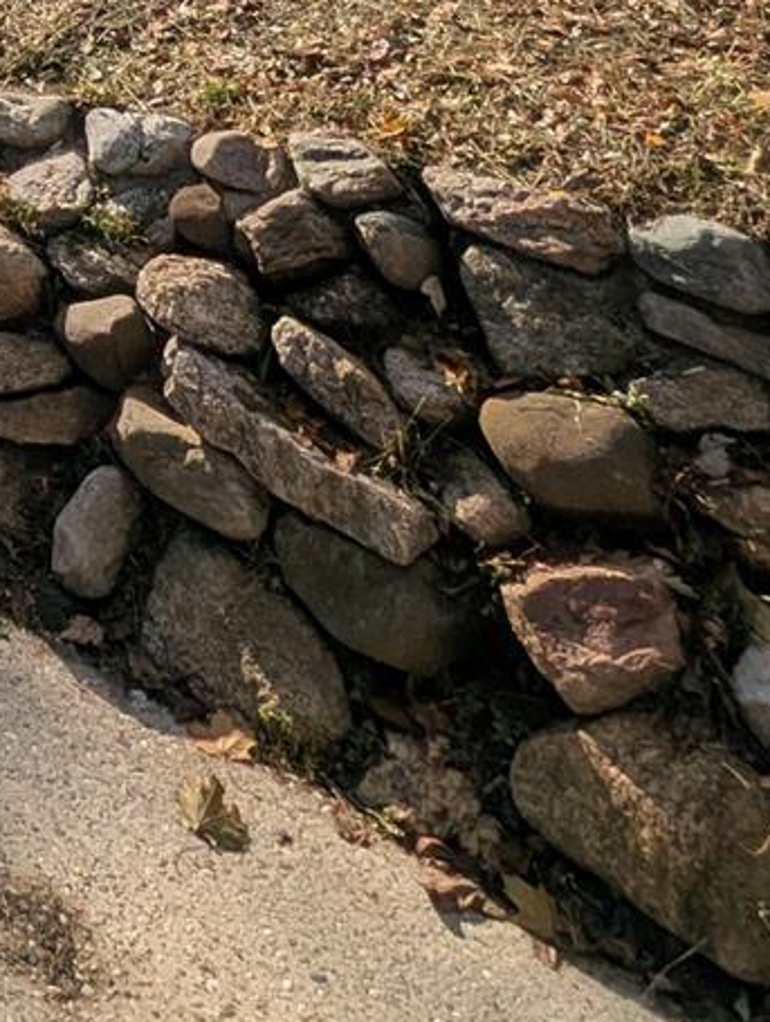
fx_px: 1596
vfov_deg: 25.1
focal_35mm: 54
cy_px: -584
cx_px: -437
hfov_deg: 21.8
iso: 52
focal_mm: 2.35
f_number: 2.2
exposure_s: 1/3571
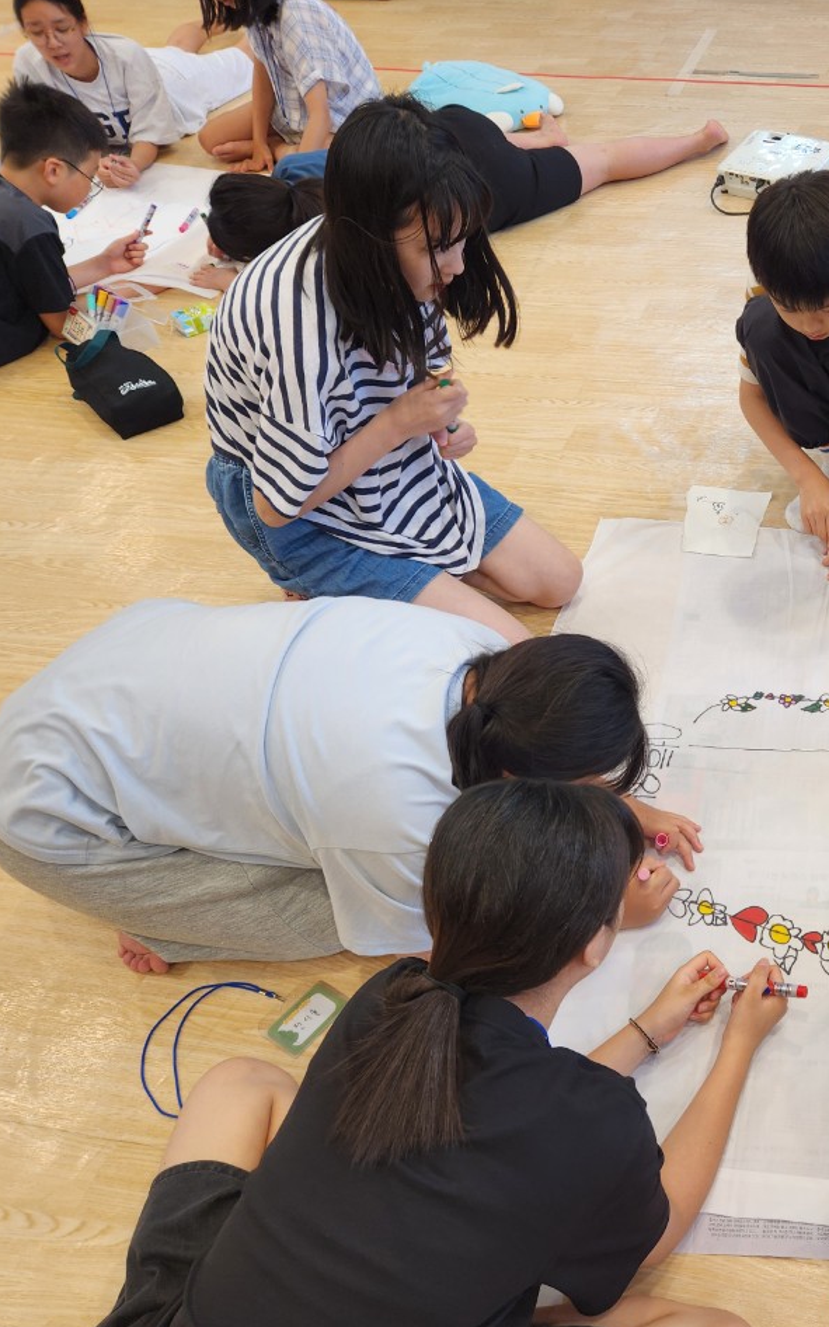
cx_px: 795
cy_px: 665
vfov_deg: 58.1
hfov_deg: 35.3
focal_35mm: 33
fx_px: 1193
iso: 80
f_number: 1.8
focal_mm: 5.4
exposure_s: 1/120
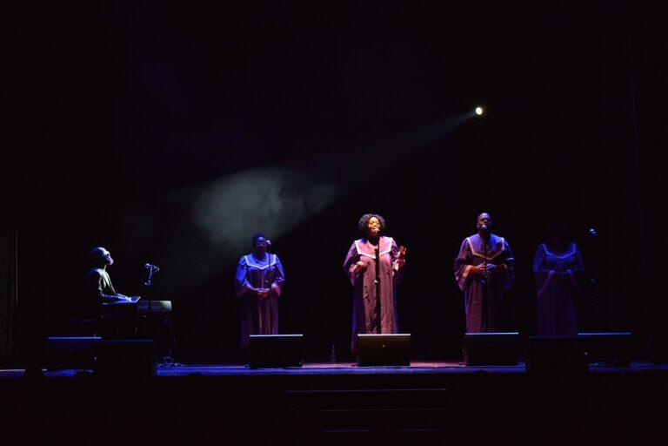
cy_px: 223
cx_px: 334
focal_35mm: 125
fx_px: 2319
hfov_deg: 16.4
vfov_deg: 11.0
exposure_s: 1/100
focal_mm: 125
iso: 4000
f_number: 5
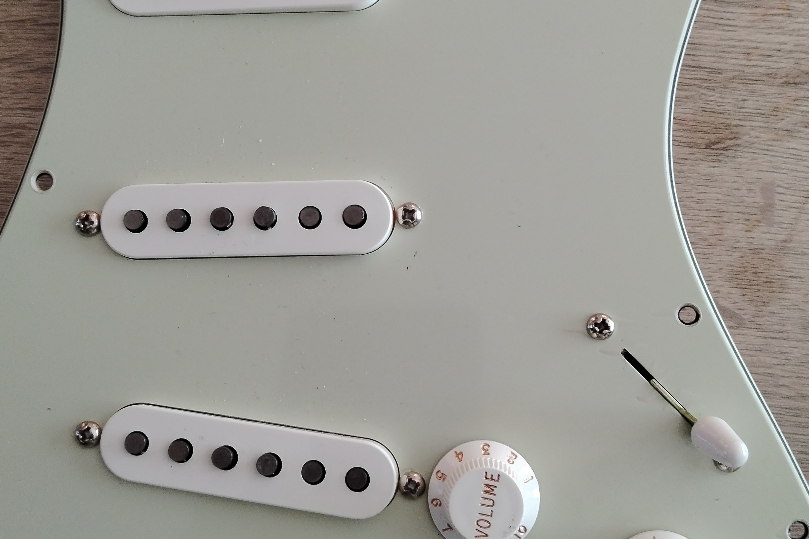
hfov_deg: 45.4
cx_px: 404
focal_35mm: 43
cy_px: 251
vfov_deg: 31.2
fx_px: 966
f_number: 1.8
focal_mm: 4.25
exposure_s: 1/120
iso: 260
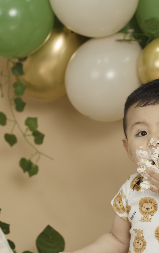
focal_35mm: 122
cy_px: 167
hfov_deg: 10.7
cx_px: 134
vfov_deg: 17.1
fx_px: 845
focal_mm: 50
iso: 500
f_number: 3.2
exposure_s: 1/200
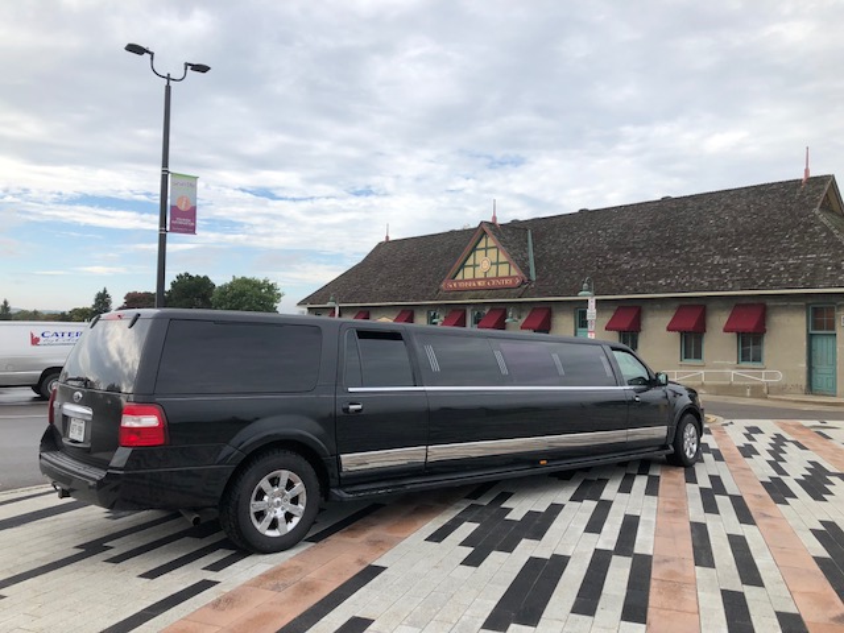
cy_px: 316
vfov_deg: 49.7
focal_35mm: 28
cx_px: 422
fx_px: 683
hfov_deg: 63.4
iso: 20
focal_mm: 3.99
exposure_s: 1/1473
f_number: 1.8
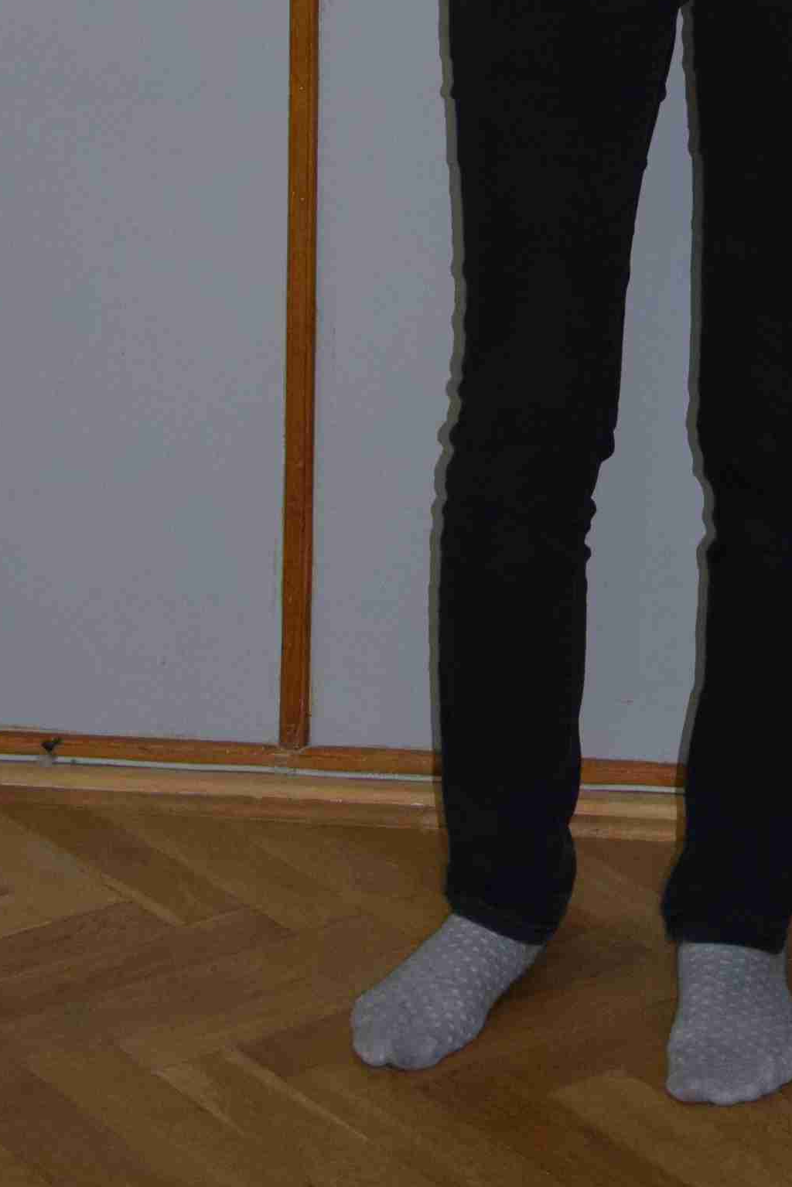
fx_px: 4057
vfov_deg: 16.1
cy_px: -179
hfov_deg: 11.0
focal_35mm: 123
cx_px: 915
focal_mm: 28
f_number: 5.6
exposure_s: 1/80
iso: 1600
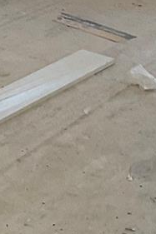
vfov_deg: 11.3
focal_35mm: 165
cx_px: -162
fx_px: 1074
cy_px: -230
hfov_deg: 7.9
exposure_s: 1/122
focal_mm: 3
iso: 50
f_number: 1.8
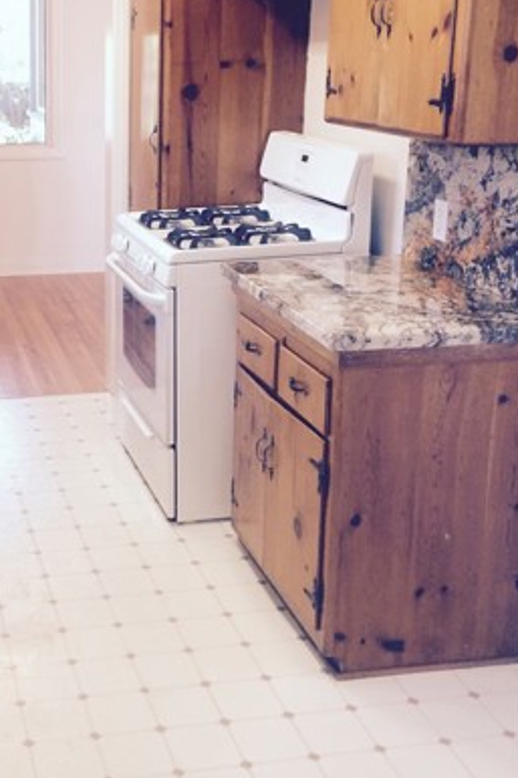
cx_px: 42
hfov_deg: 26.0
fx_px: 1080
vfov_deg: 39.4
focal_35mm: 50
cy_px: 310
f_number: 2.2
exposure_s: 1/40
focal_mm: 4.15
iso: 40
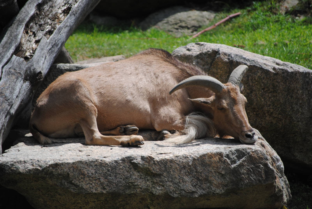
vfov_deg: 4.6
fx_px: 2603
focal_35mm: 300
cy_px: 104
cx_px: 156
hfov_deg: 6.9
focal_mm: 200
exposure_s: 1/800
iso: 200
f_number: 5.6
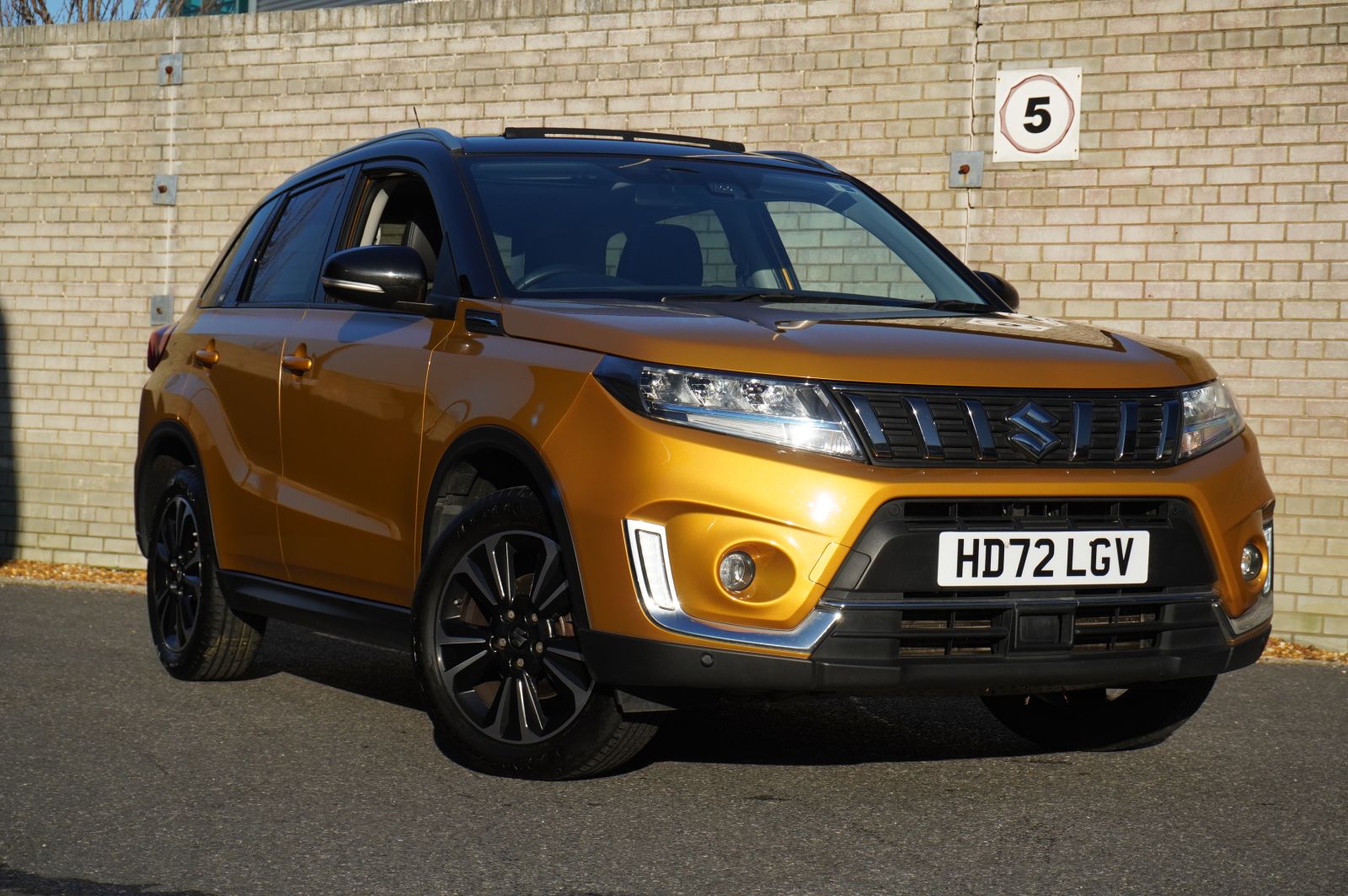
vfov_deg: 19.3
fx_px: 2638
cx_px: 674
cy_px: 448
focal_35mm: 70
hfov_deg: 28.7
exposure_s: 1/1000
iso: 400
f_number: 6.7
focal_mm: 47
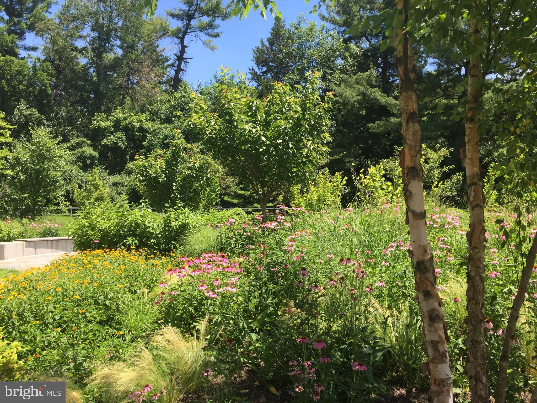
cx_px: 268
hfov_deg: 61.7
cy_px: 202
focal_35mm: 29
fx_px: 450
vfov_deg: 48.2
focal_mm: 4.15
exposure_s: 1/791
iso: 32
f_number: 2.2
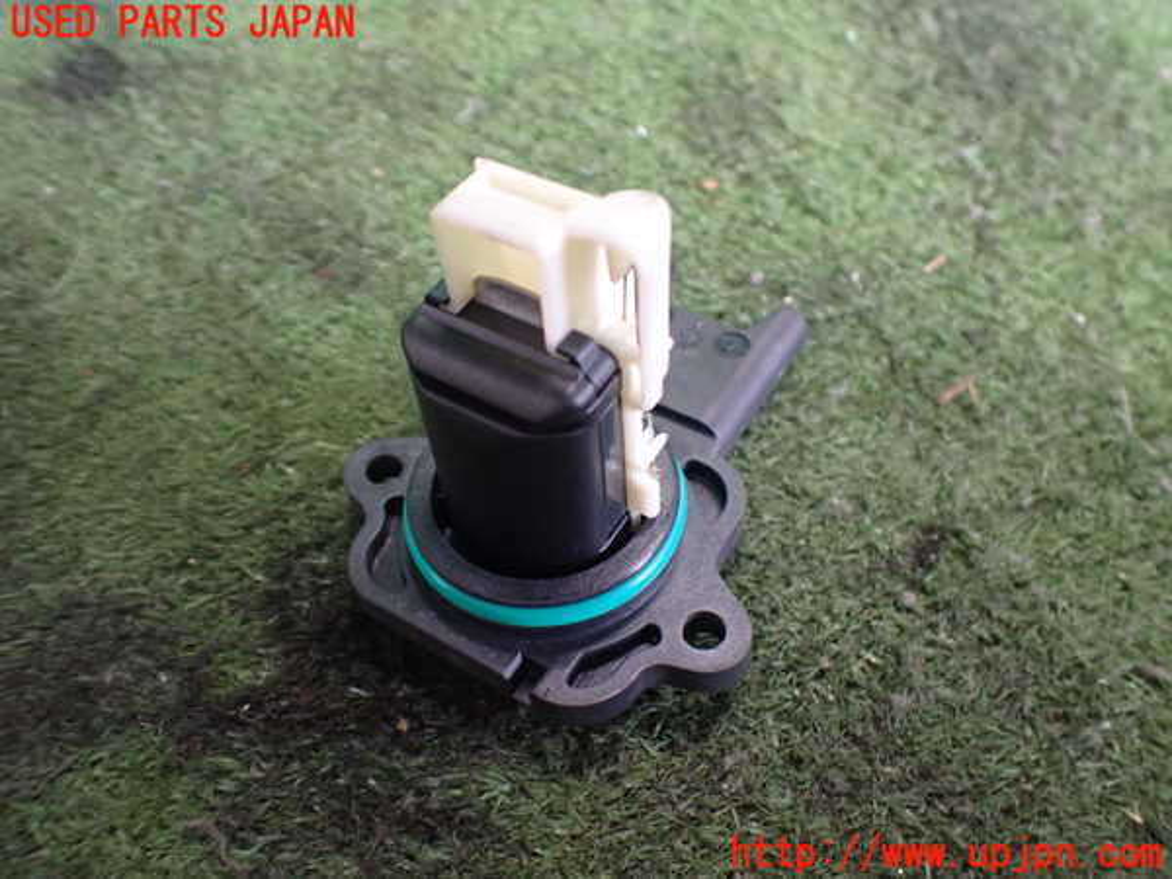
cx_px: 586
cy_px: 440
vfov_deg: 46.8
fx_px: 1016
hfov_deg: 60.0
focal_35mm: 30
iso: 800
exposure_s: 1/80
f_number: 2.3
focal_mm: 5.4
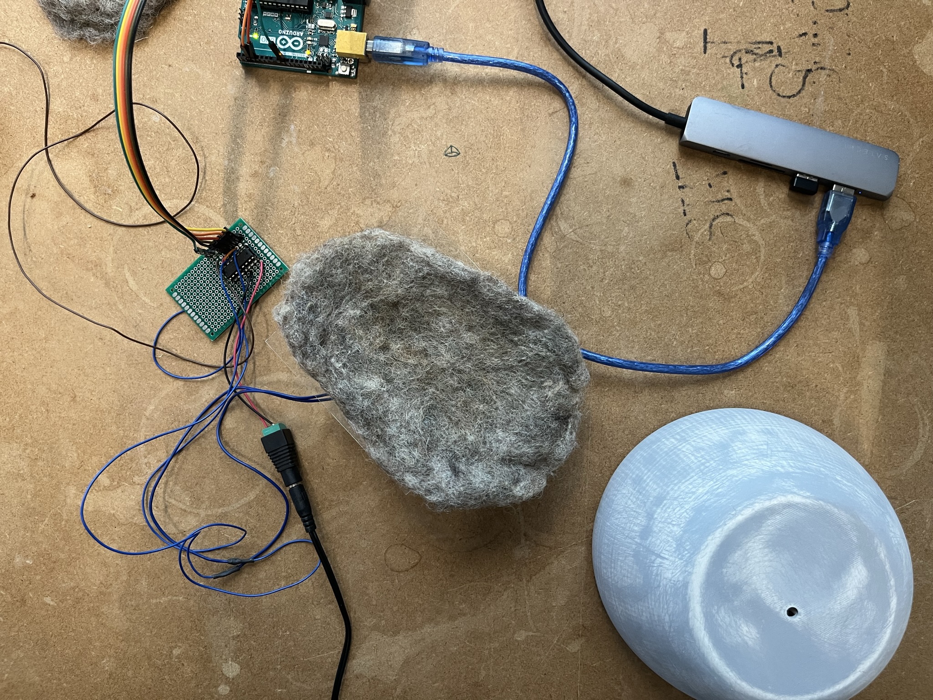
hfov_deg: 67.3
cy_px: 350
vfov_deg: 53.1
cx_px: 466
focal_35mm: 26
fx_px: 701
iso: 200
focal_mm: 5.1
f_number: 1.6
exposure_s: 1/50
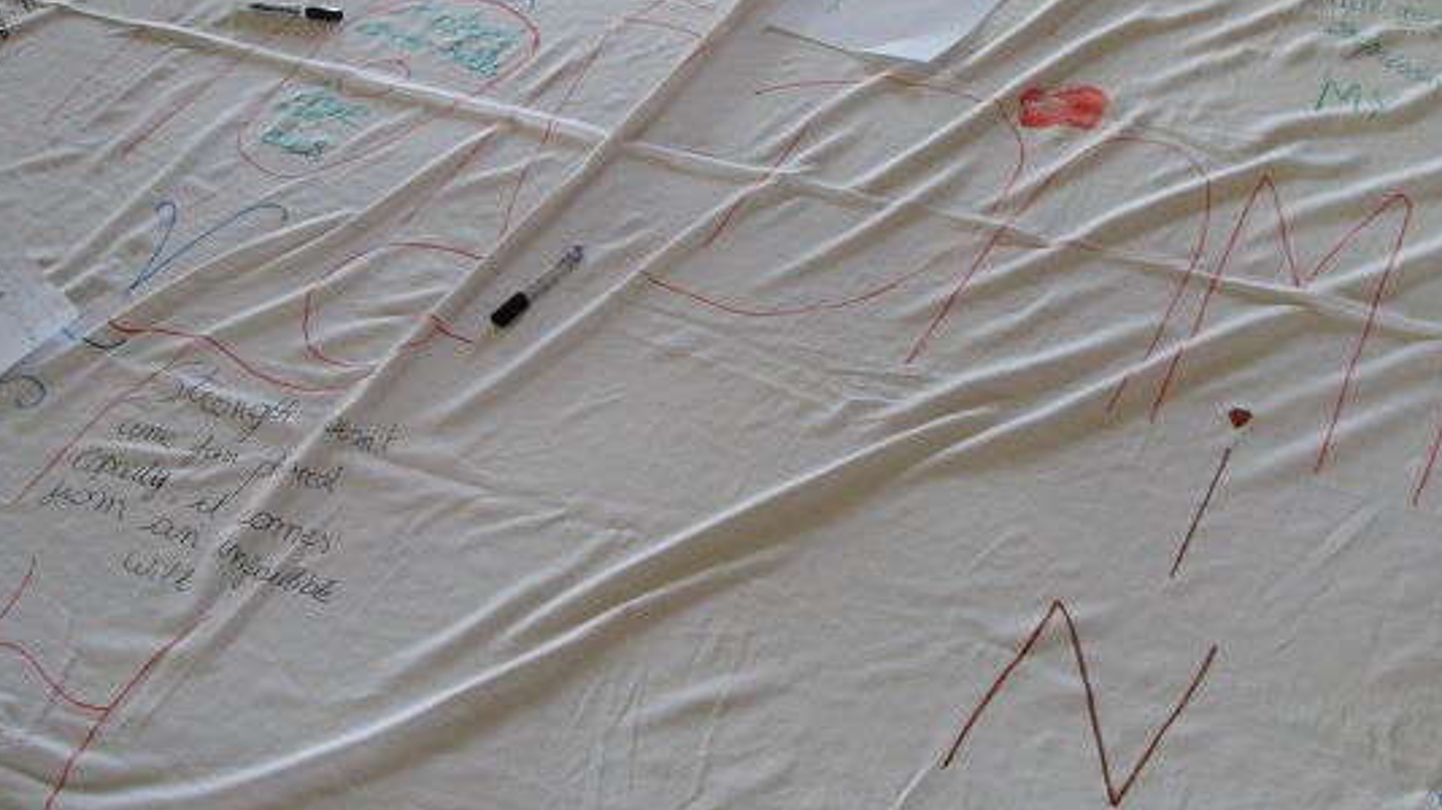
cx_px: 670
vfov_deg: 25.4
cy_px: 316
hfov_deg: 43.7
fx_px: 1797
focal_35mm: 47
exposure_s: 1/30
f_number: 2.8
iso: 200
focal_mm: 6
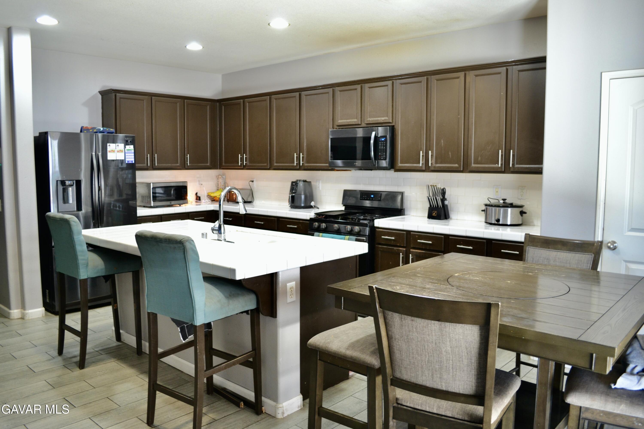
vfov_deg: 47.9
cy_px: 214
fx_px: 483
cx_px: 322
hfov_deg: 67.4
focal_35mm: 27
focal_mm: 18
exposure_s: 1/10
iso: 400
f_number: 3.5
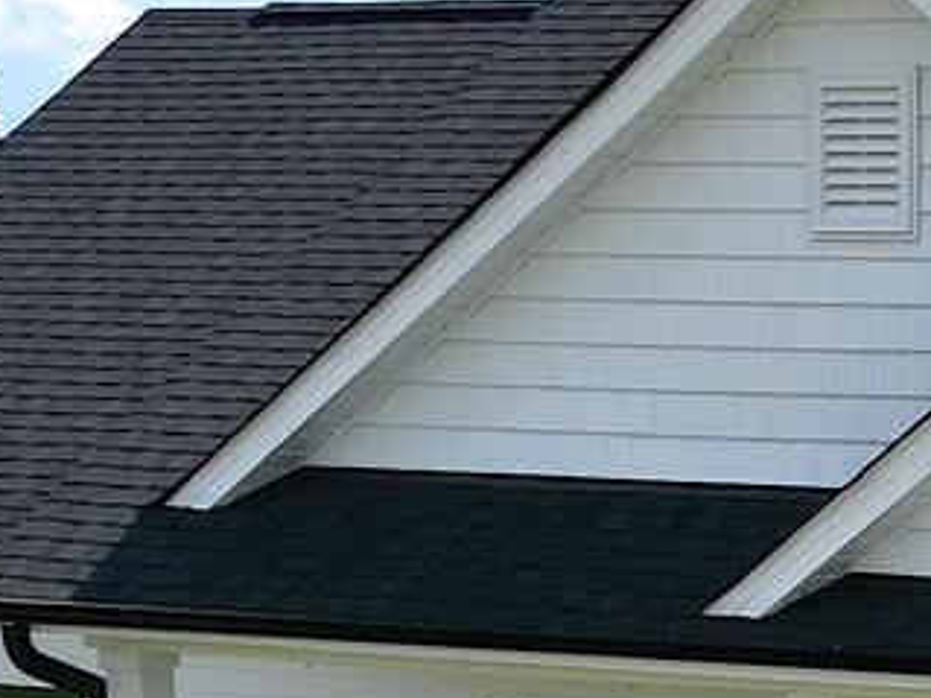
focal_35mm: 154
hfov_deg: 12.6
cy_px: 1253
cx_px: 1030
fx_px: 4140
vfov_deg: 9.2
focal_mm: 6.72
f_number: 1.7
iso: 150
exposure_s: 1/4000
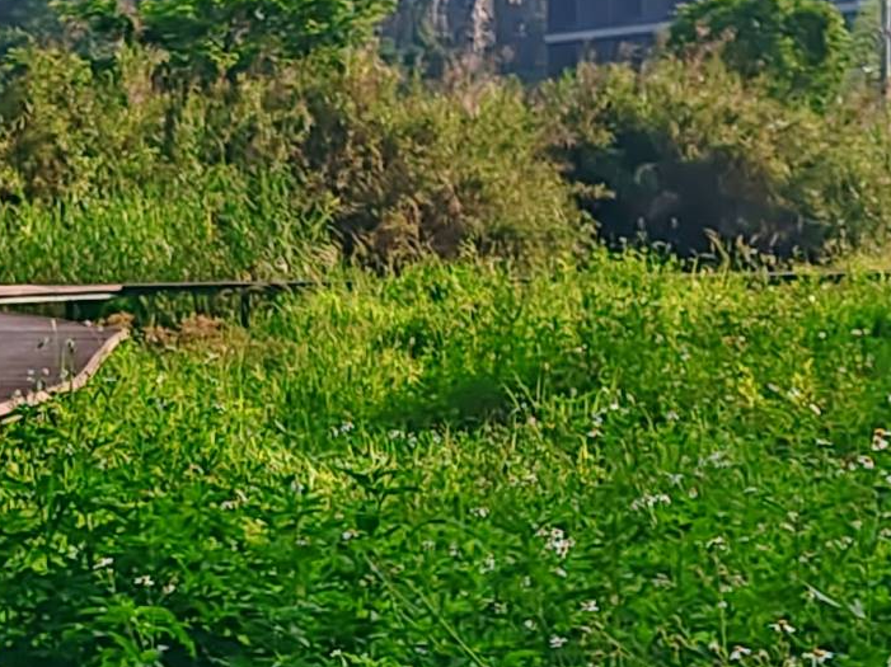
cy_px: 520
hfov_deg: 13.0
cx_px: 108
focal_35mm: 151
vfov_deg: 9.8
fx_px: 3885
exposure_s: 1/1173
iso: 49
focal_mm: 6.14
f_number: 1.8
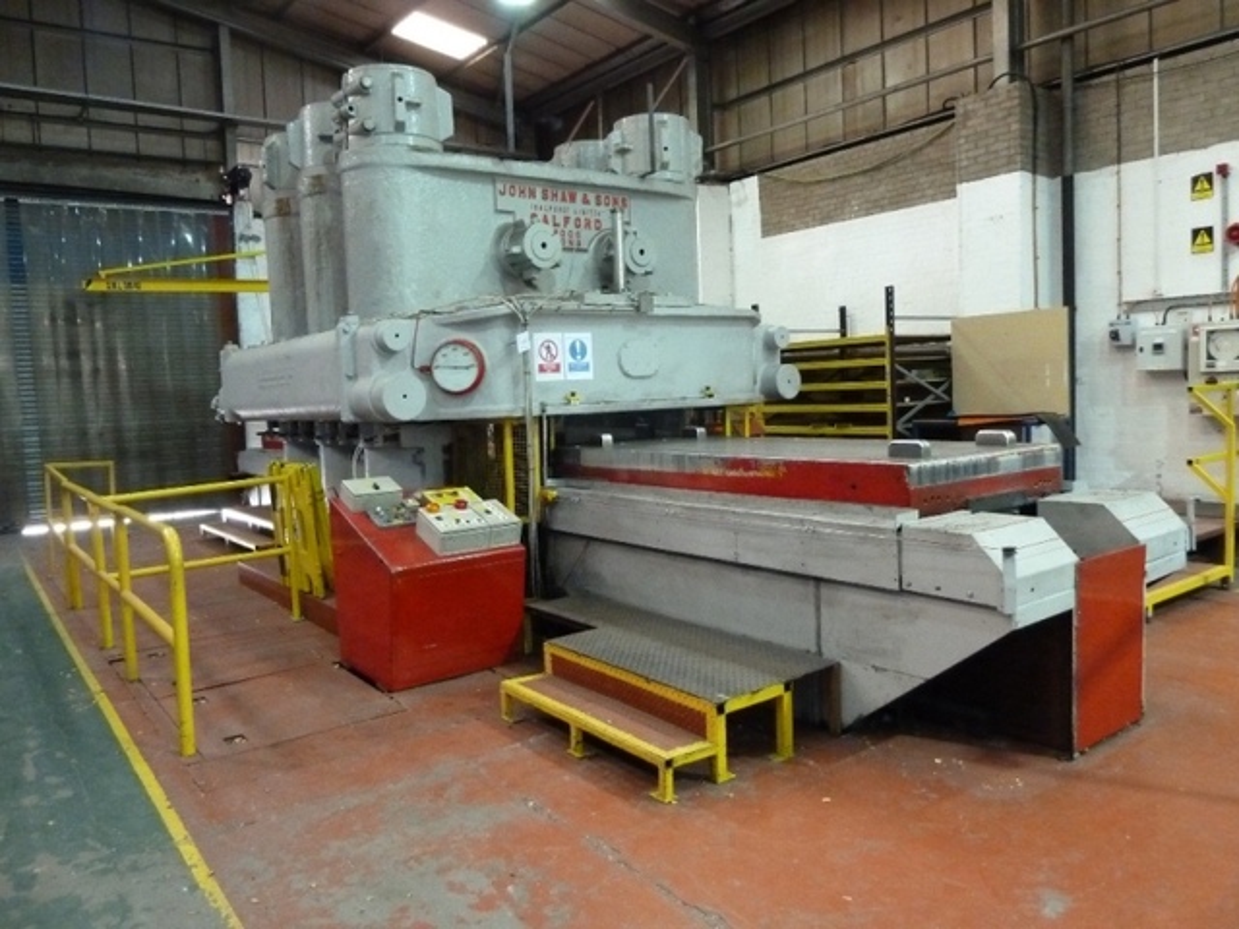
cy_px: 464
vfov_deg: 54.9
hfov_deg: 69.4
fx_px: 895
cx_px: 620
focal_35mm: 25
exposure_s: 1/13
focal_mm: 4.1
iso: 800
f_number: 3.3
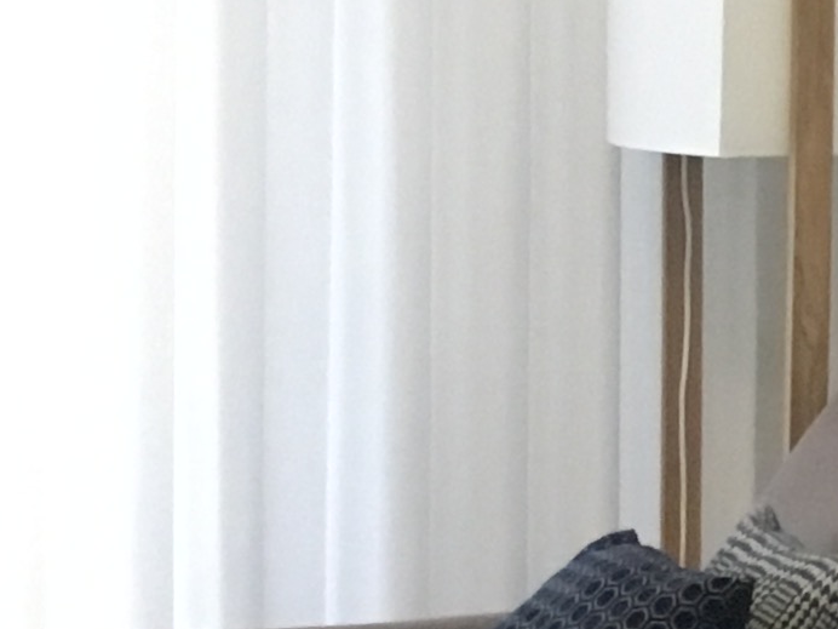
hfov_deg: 9.5
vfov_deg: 8.8
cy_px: 172
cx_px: 2381
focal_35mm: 169
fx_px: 4091
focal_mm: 4.15
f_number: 2.2
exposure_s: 1/25
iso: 200
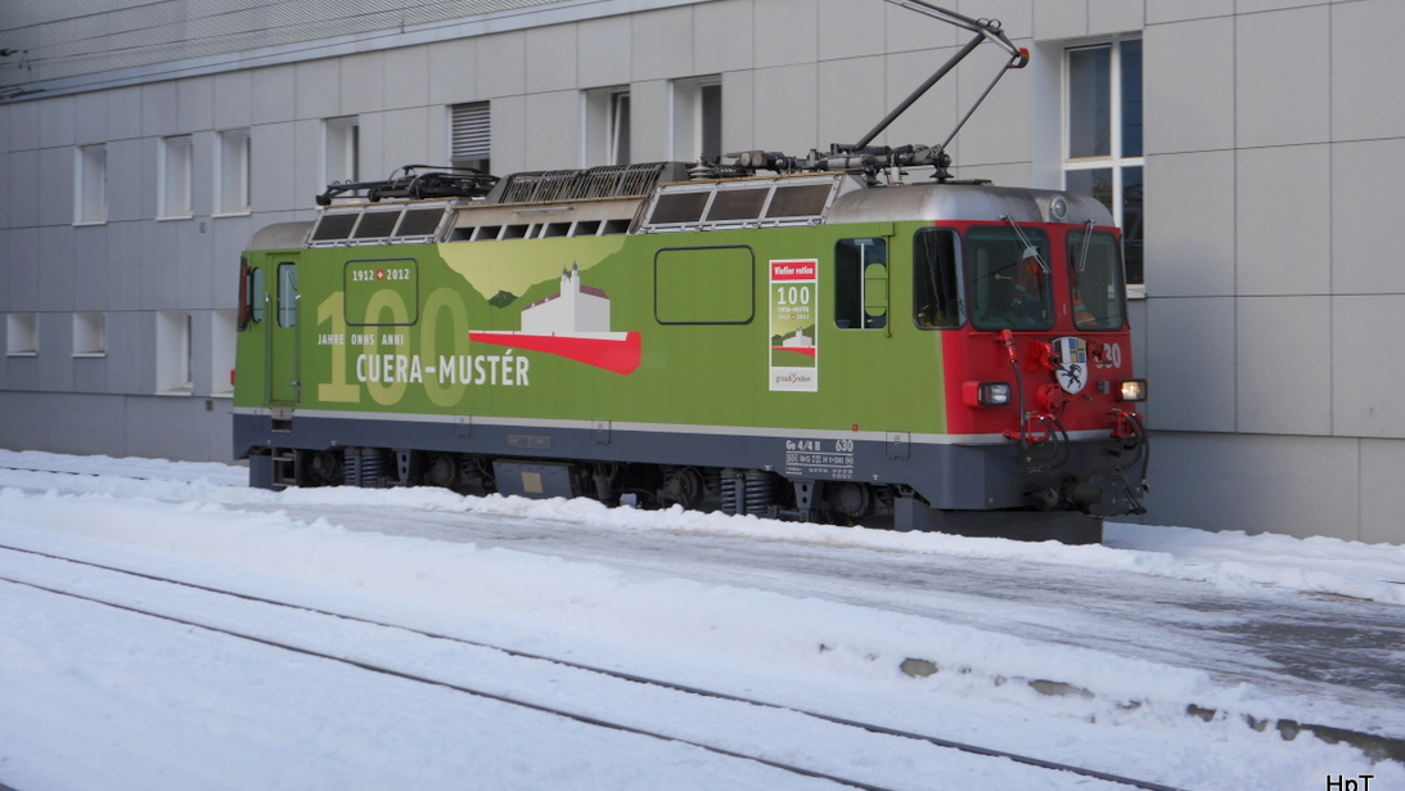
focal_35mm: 68
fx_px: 2534
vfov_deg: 17.7
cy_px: 299
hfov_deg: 31.0
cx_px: 701
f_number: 5
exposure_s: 1/125
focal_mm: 31
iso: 160
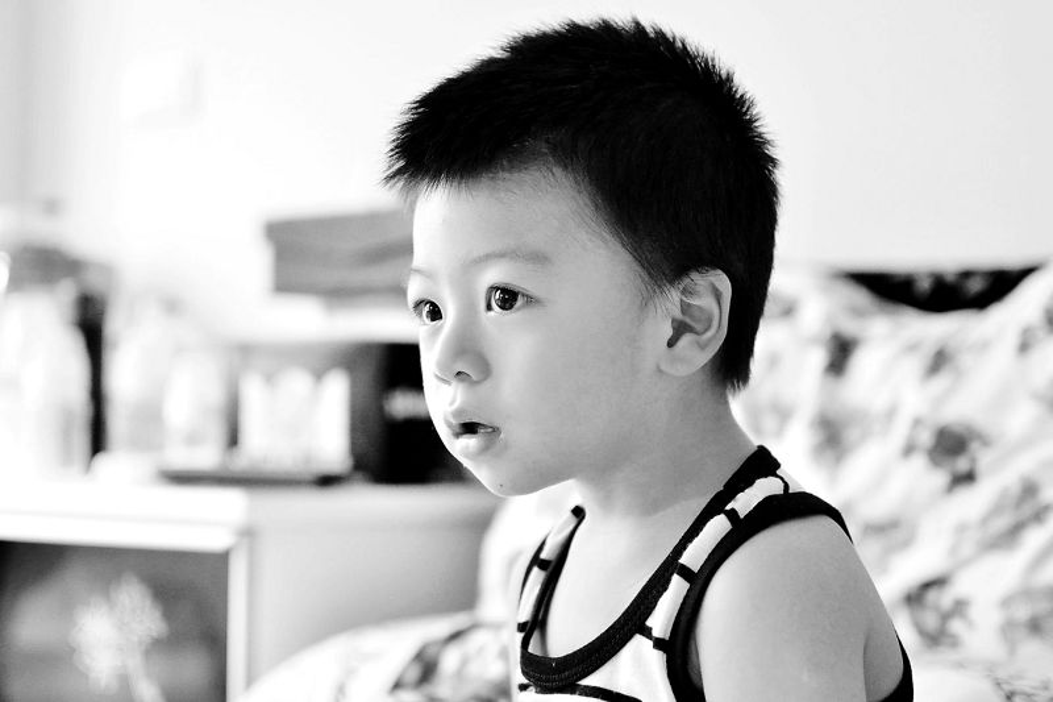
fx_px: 1535
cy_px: 351
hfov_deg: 37.9
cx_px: 526
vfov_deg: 25.7
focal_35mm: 52
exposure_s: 1/100
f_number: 1.8
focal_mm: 35
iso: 1600
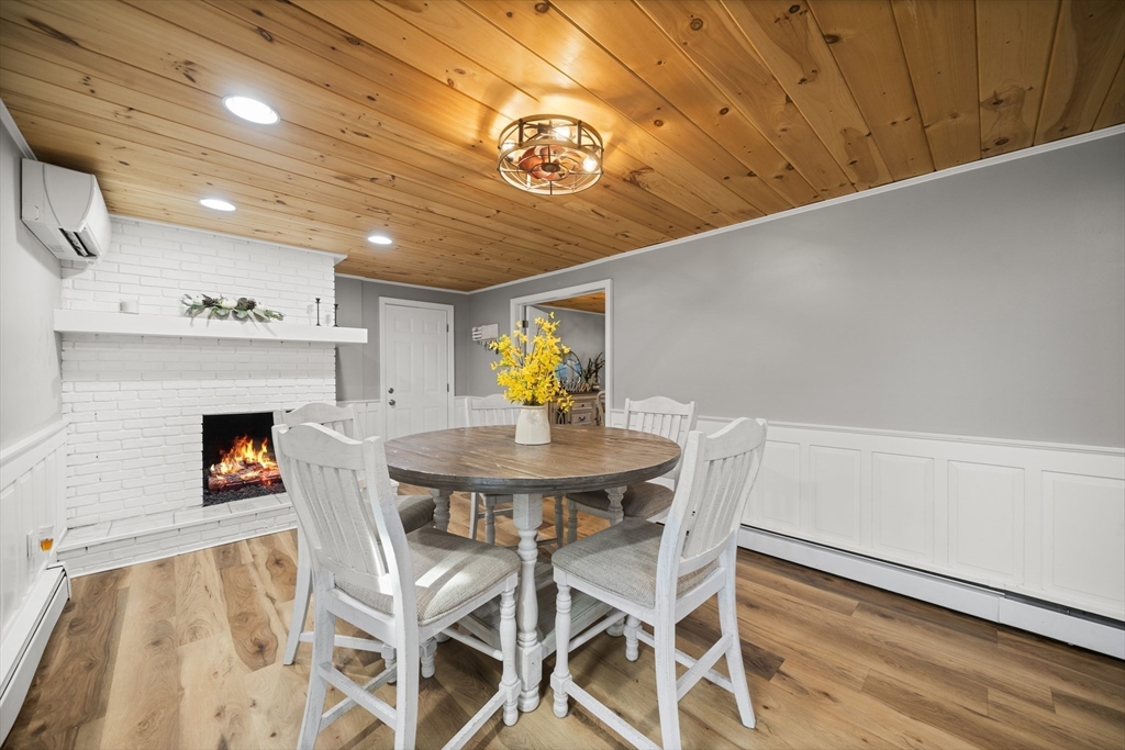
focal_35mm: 13
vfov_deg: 85.4
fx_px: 406
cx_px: 562
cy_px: 375
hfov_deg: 108.3
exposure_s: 1/6
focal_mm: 13
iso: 320
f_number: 7.1
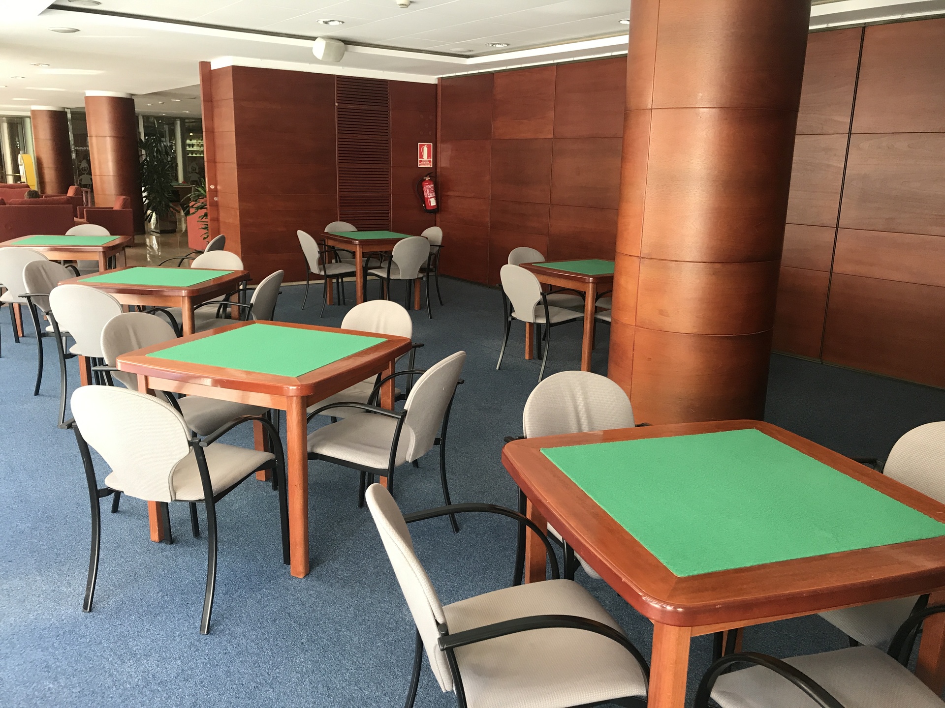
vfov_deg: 49.7
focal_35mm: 28
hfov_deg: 63.4
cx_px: 472
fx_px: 764
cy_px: 354
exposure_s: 1/33
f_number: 1.8
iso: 32
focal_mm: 3.99
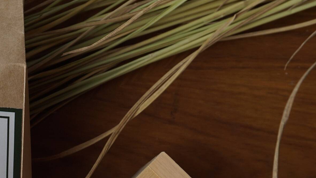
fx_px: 804
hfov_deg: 21.2
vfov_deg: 12.4
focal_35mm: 96
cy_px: 195
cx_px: -23
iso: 100
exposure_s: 1/200
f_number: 6.3
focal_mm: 24
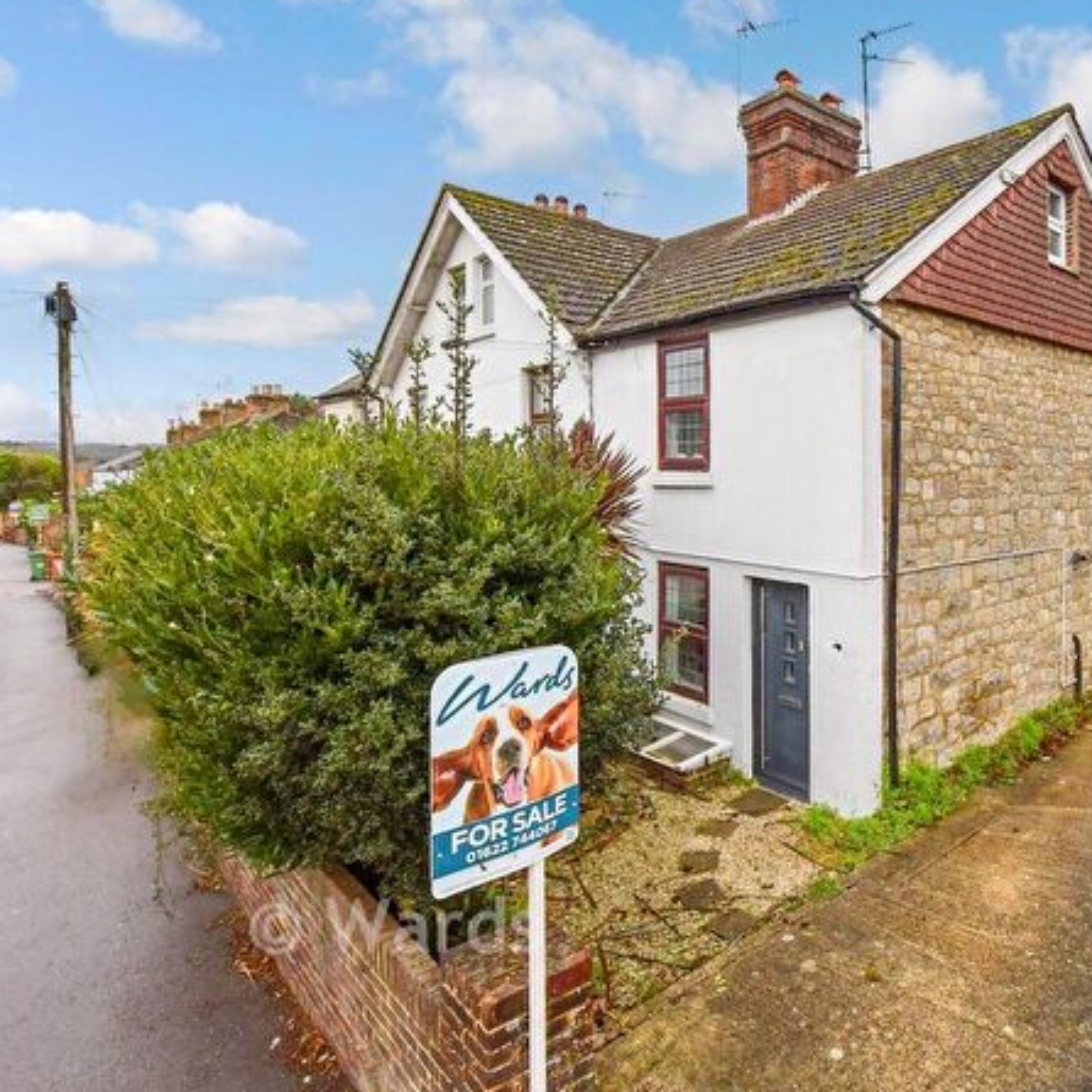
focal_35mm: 20
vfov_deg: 74.8
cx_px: 806
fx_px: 714
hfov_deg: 70.3
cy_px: 535
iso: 400
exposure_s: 1/500
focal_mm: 10
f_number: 8
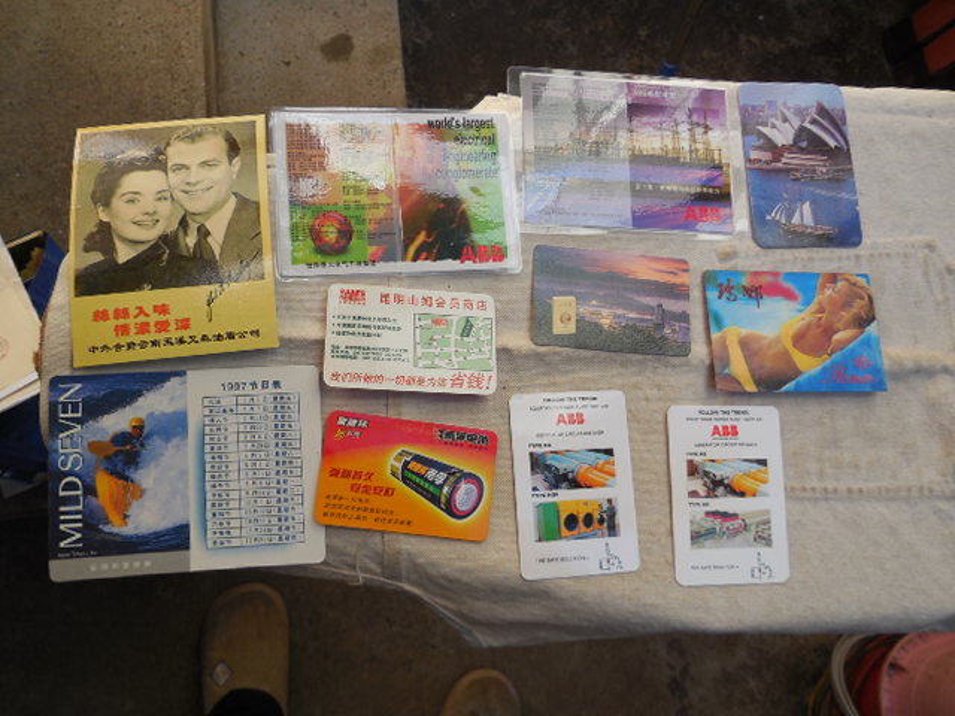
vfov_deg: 46.8
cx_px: 478
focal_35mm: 30
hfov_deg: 60.0
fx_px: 828
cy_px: 358
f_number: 3.2
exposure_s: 1/400
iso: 125
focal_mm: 5.3
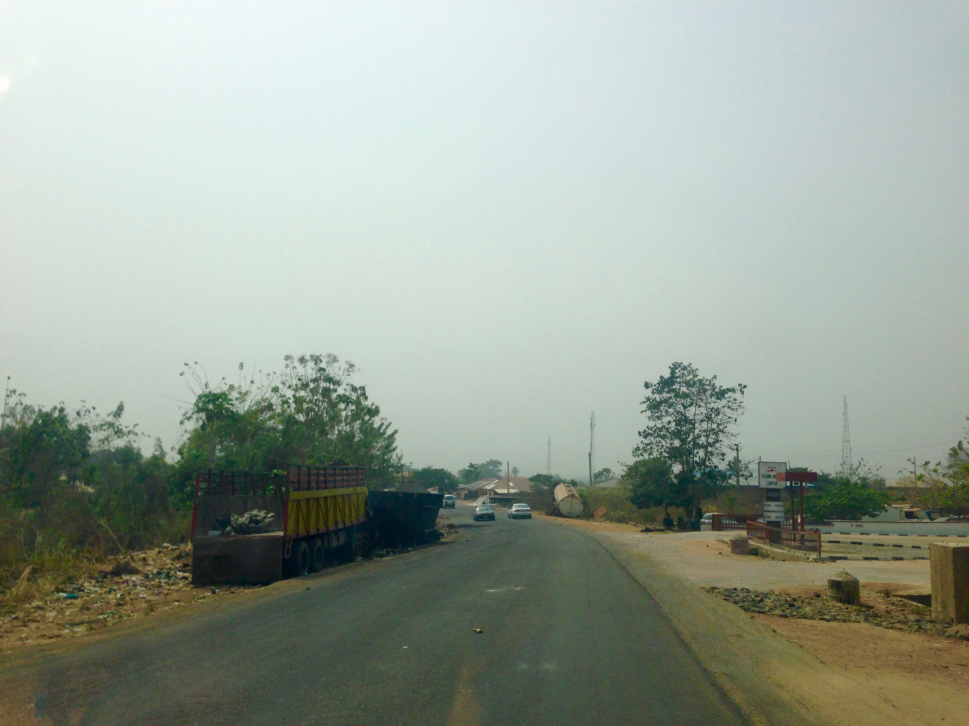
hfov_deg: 55.4
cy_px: 363
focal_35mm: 33
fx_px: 924
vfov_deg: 42.9
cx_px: 484
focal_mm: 4.12
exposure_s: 1/3012
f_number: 2.4
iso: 50
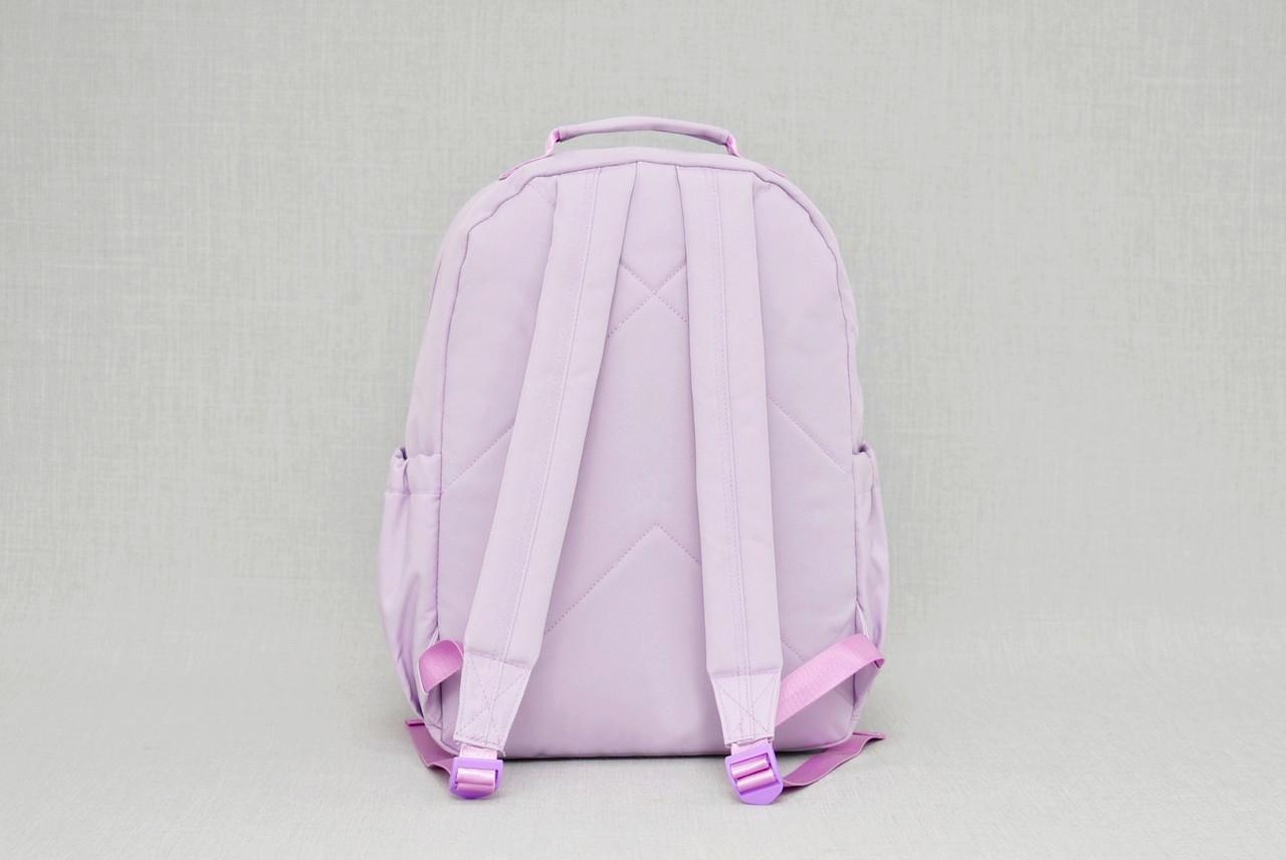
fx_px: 2467
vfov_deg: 19.8
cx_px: 643
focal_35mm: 69
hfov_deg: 29.2
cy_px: 430
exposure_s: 1/60
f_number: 5.6
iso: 100
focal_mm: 46
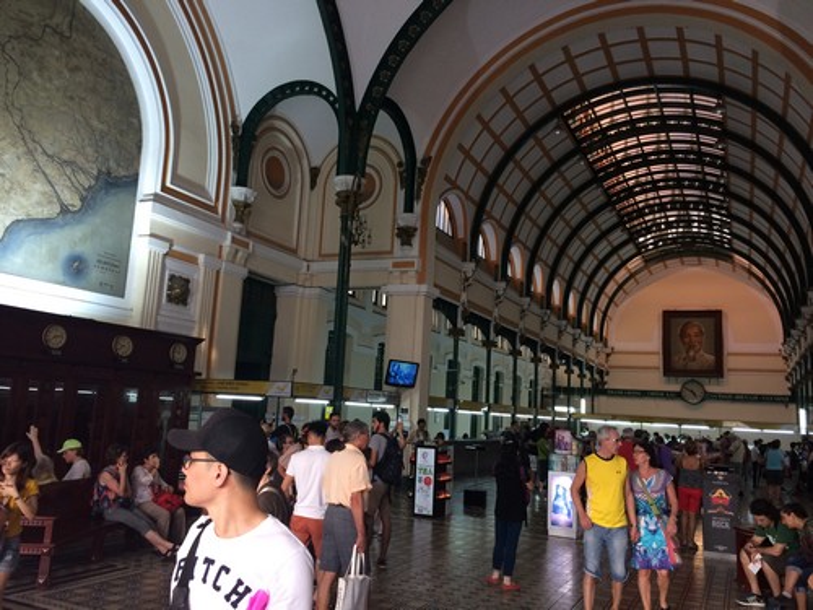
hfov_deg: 61.7
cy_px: 305
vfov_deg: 48.2
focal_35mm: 29
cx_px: 406
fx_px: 681
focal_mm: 4.15
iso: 64
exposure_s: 1/33
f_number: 2.2
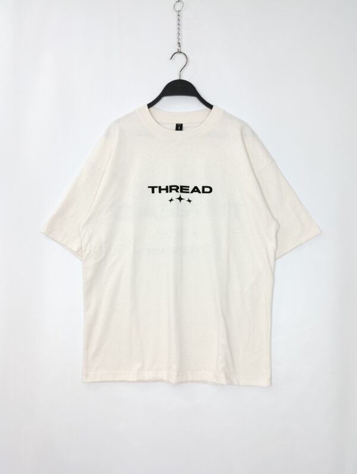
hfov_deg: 49.9
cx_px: 178
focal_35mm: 28
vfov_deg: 63.4
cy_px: 237
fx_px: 384
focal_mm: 4.27
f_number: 1.8
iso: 100
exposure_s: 1/15
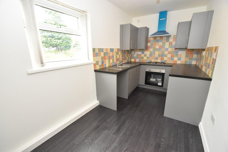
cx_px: 114
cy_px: 76
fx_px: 95
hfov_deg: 100.4
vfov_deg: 77.3
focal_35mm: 15
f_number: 5
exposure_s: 1/100
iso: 800
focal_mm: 10
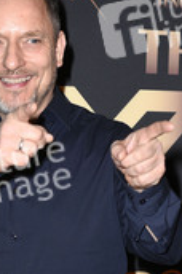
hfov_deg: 8.4
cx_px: 35
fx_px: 1241
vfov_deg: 12.5
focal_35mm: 163
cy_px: 260
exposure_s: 1/250
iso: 200
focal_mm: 70
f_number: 6.3
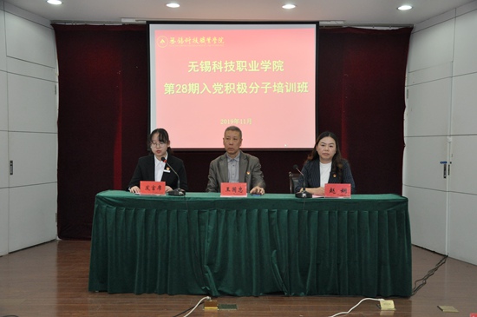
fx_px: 496
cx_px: 238
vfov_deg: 35.4
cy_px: 158
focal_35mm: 38
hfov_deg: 51.3
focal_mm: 25
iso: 800
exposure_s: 1/60
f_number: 4
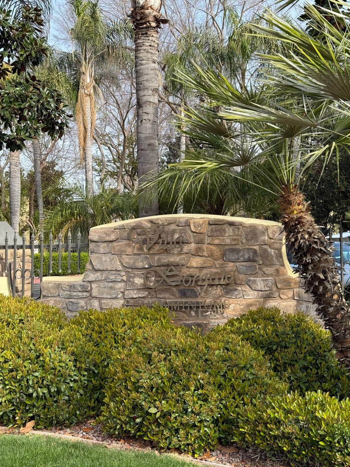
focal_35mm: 49
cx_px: 177
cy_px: 236
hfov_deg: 29.7
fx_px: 660
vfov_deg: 38.9
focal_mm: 6.76
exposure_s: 1/1484
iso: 64
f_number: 1.78
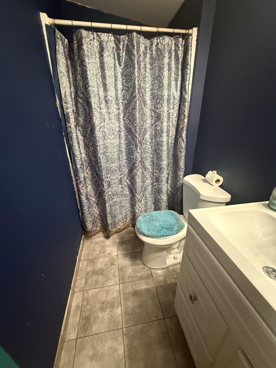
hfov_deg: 85.7
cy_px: 184
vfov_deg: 102.1
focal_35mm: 14
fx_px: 149
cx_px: 138
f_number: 2.2
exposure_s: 1/60
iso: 1000
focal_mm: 2.22
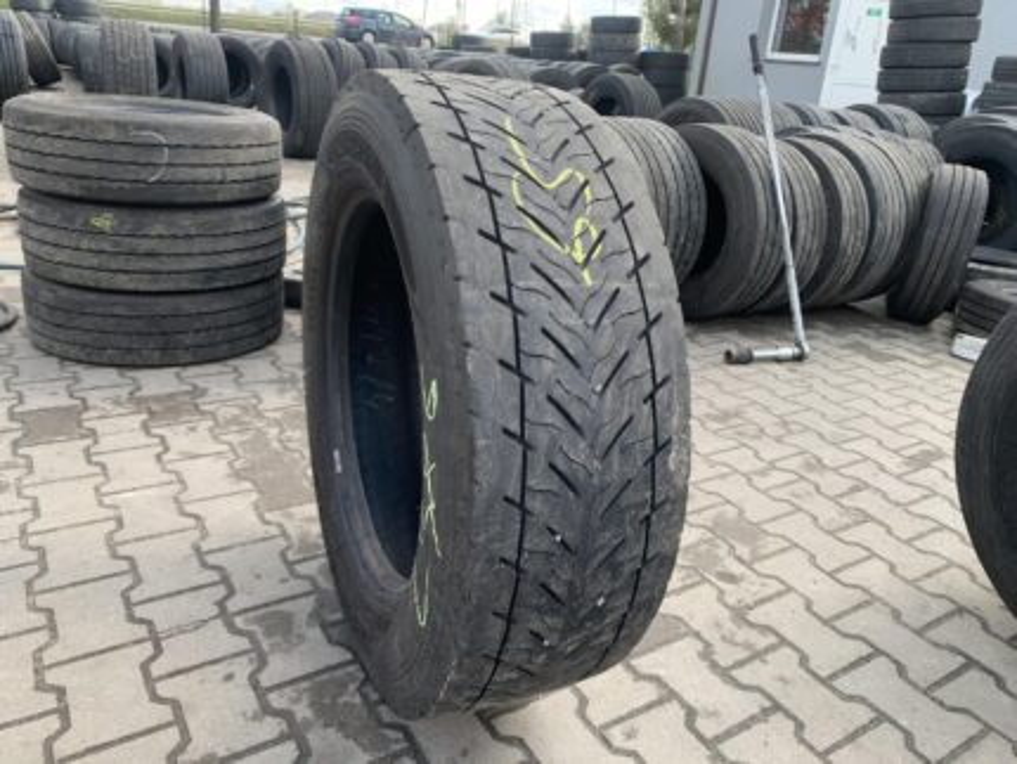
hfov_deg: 67.3
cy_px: 382
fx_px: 764
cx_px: 508
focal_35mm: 26
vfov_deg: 53.1
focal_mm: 4.25
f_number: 1.8
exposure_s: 1/170
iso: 25
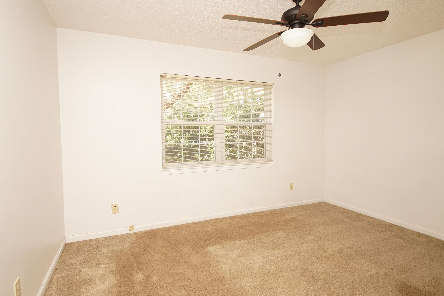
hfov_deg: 90.0
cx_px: 222
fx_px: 222
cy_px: 148
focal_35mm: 18
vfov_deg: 67.4
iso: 500
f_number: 4.5
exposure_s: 1/60
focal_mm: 12
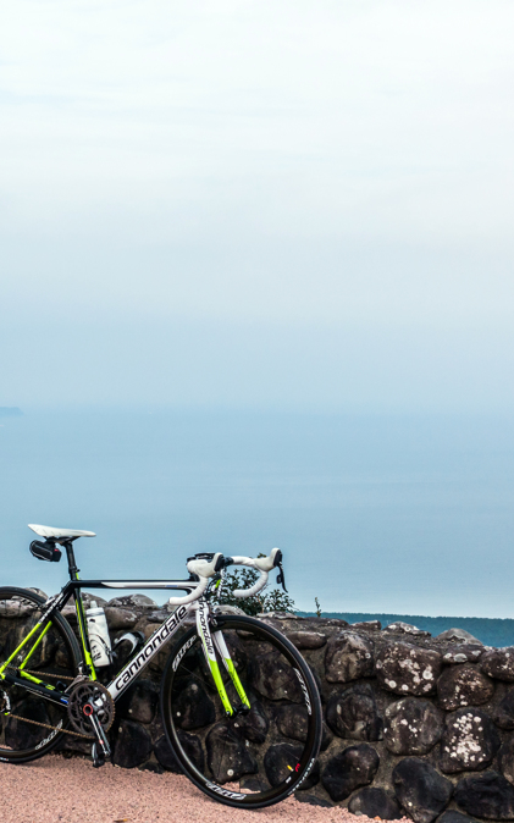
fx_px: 1457
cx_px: 39
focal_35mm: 65
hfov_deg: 19.6
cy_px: 415
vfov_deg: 31.5
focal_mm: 15.52
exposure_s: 1/500
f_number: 6.3
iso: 125
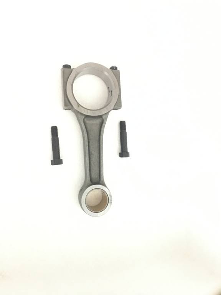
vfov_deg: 61.7
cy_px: 148
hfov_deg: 48.2
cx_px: 110
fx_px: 247
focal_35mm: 29
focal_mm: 4.15
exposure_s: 1/4
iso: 400
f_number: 2.2
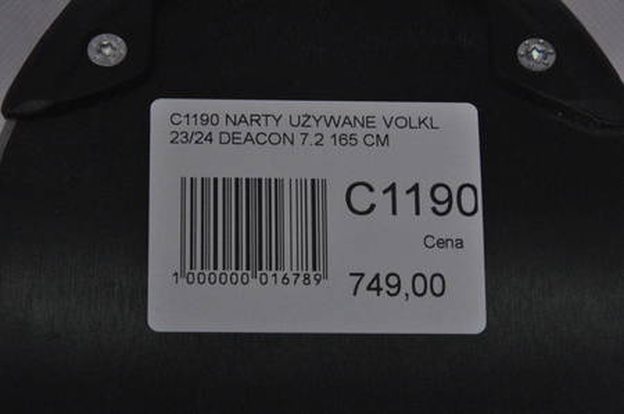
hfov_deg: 13.1
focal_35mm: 158
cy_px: 207
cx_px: 312
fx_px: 2727
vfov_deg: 8.7
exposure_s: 1/125
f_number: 11
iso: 3200
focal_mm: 105
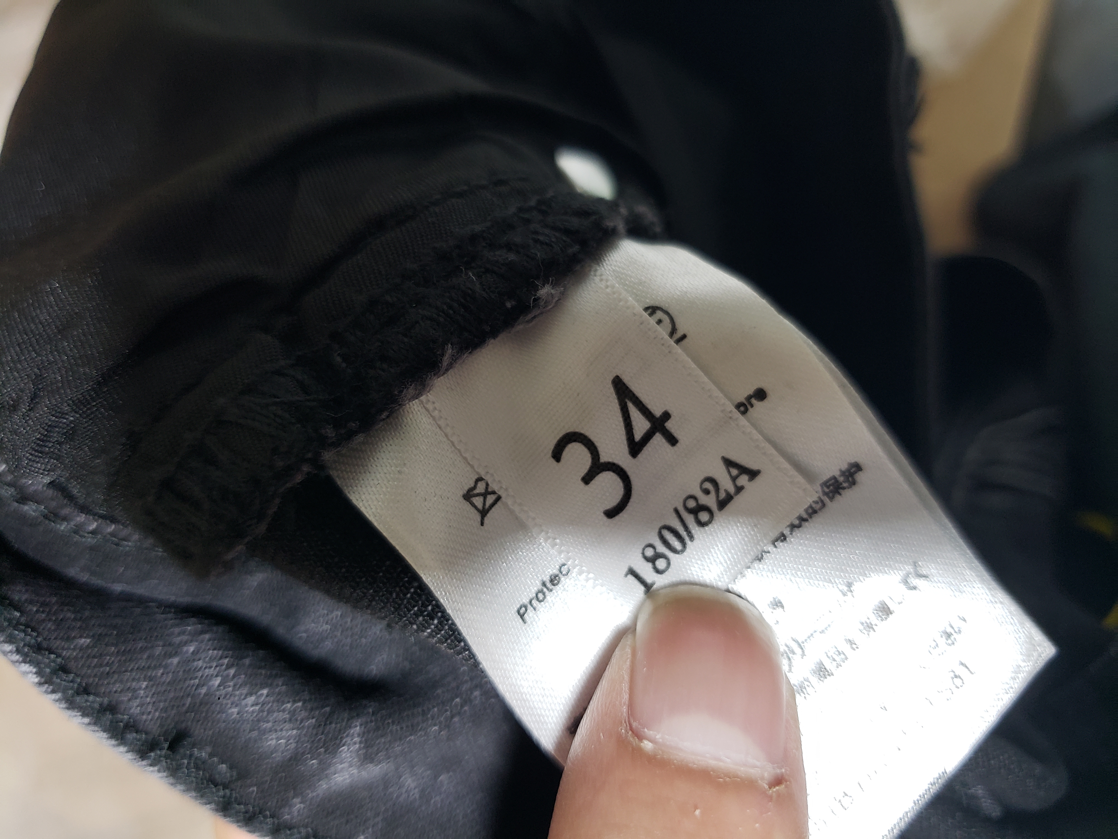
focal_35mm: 26
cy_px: 420
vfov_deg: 53.1
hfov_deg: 67.3
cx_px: 559
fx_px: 840
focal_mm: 4.3
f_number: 1.5
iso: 160
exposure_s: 1/100
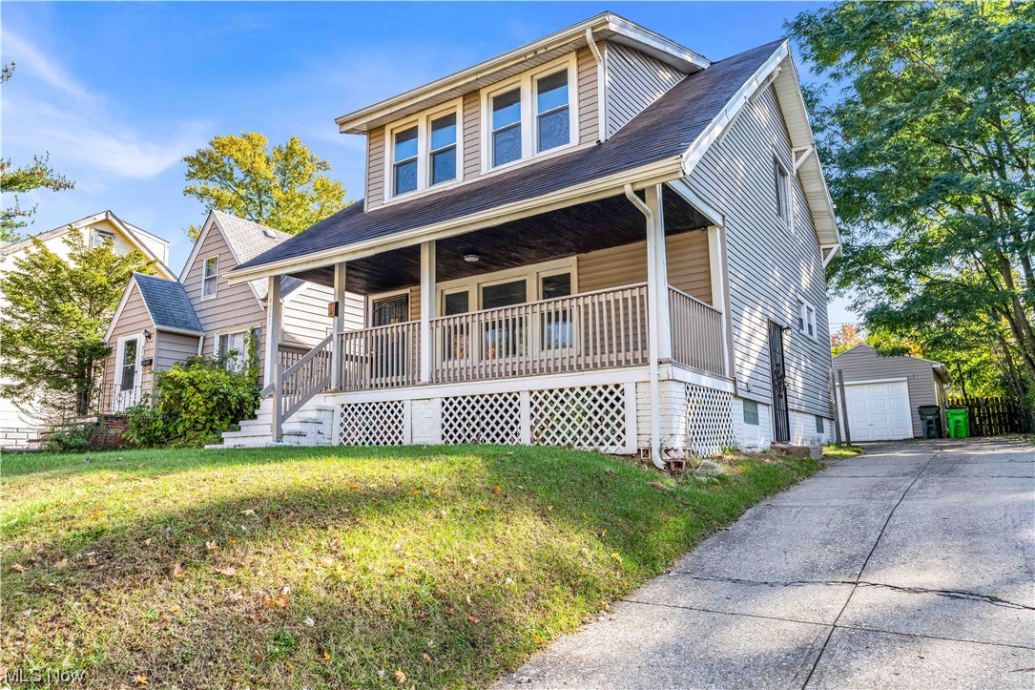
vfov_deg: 53.1
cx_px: 518
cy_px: 345
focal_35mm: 24
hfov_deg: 73.8
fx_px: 690
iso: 640
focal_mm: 24
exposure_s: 1/200
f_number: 8
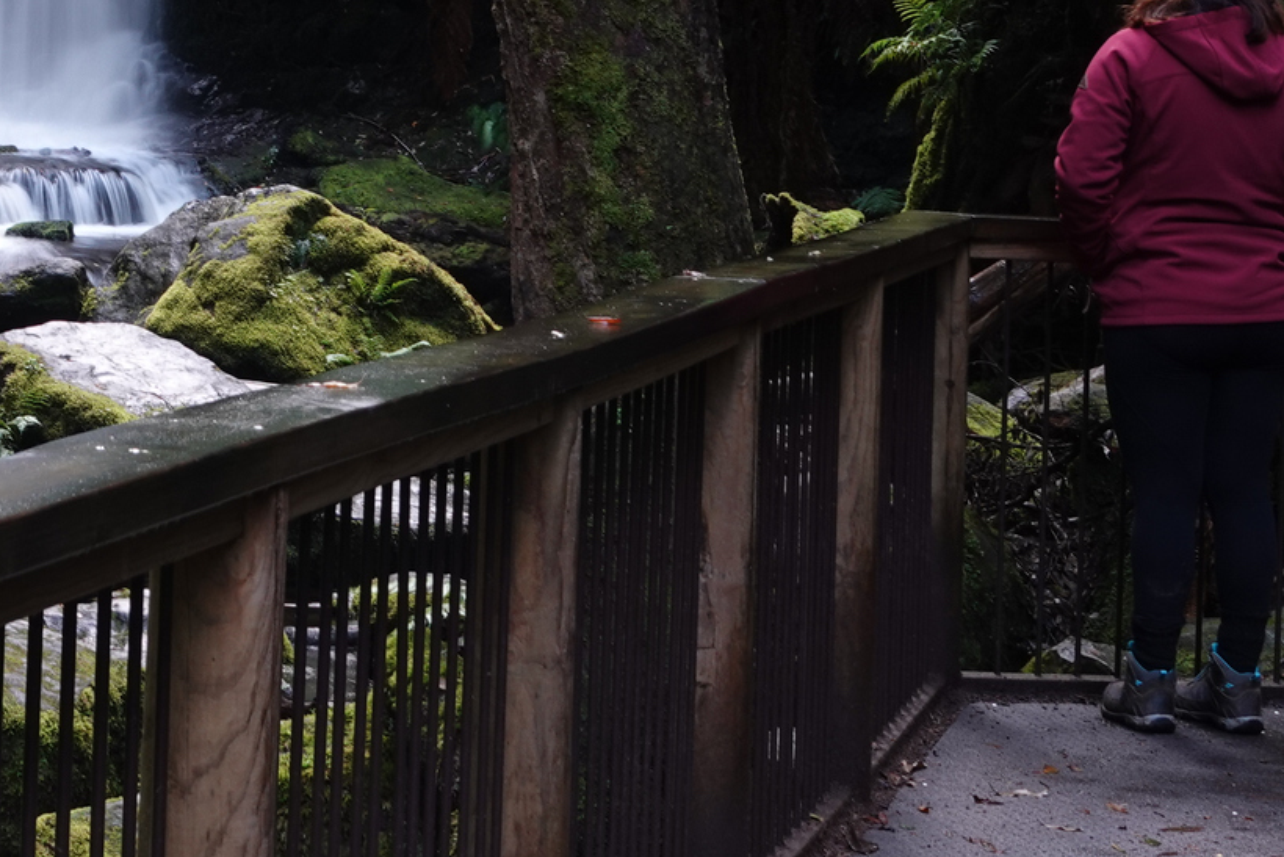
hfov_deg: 16.8
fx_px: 4245
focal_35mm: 119
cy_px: -163
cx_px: -41
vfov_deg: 11.3
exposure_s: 1/1.25
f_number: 6.3
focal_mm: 16.92
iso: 100
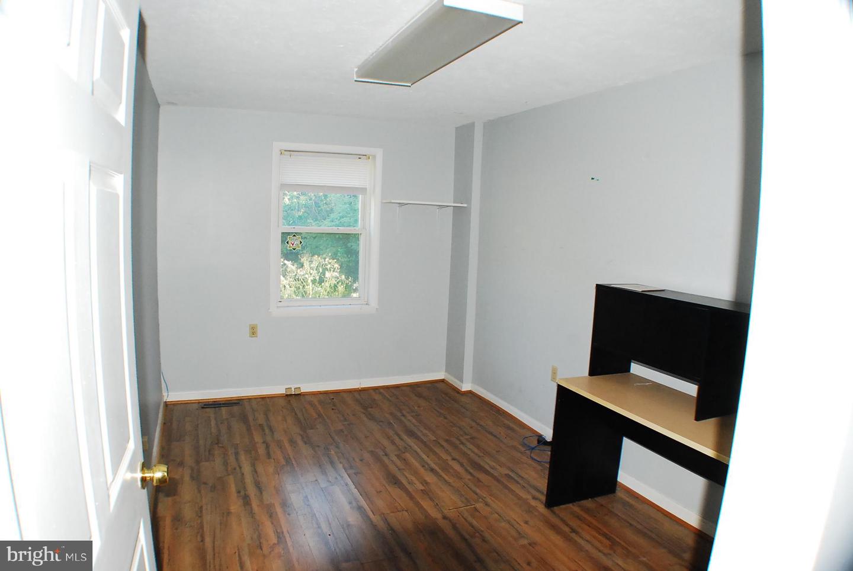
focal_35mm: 28
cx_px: 426
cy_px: 286
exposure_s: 1/60
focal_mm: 19
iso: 1000
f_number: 8
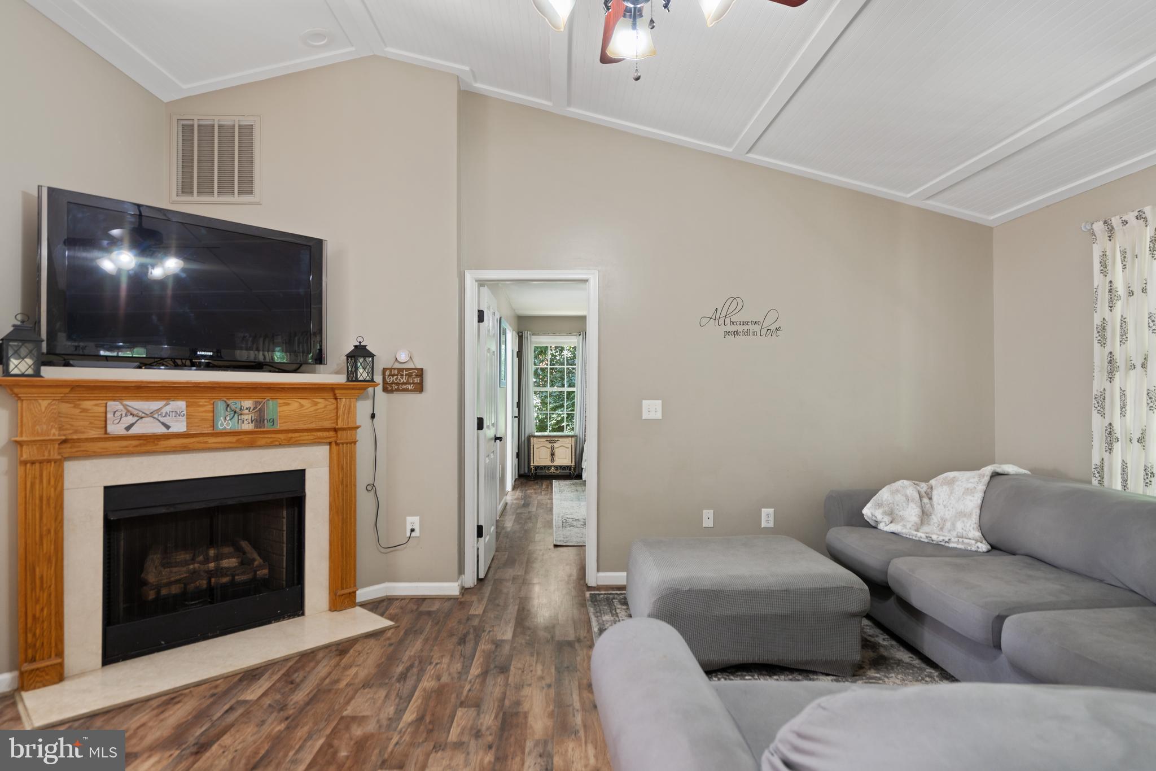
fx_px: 610
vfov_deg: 64.5
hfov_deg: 86.9
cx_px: 578
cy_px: 386
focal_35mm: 19
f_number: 4
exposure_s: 1/8
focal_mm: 19
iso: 250
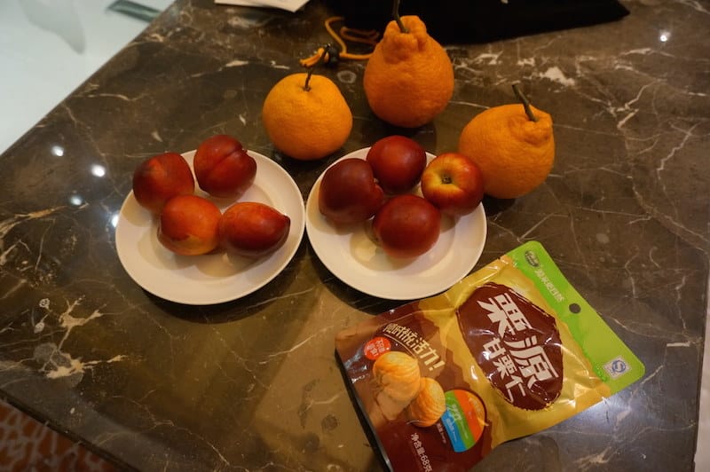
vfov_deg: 53.1
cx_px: 355
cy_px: 236
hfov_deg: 73.8
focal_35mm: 24
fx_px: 473
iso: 1600
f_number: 4
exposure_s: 1/60
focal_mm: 16
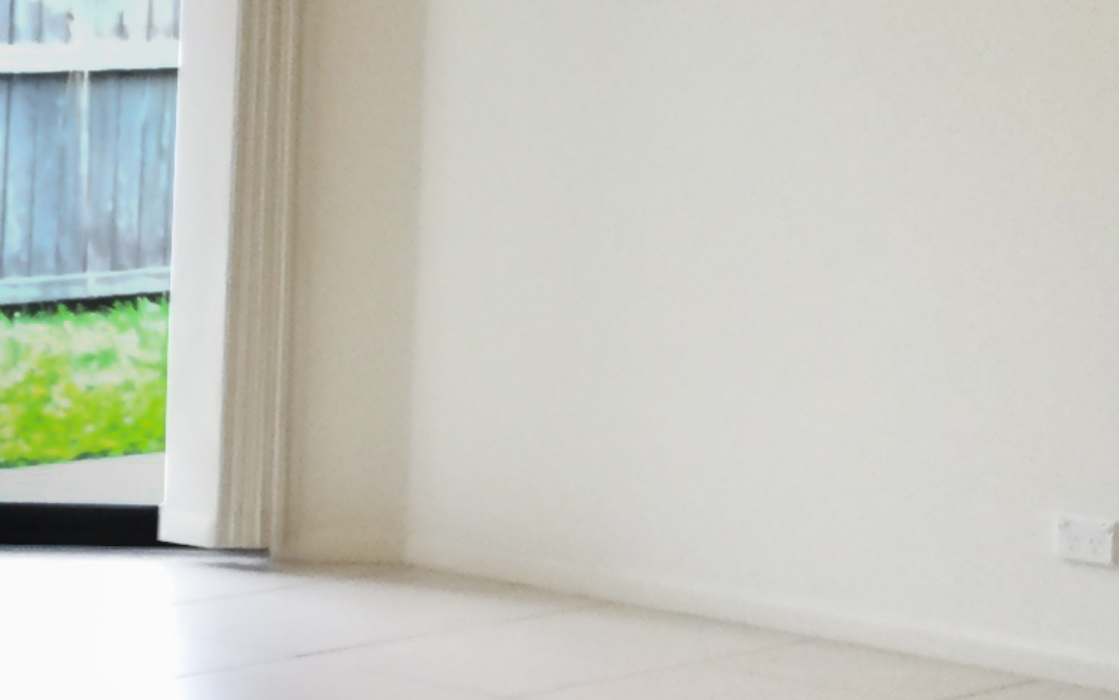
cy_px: 261
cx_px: 995
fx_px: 4362
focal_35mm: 143
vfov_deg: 9.2
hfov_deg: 14.5
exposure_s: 1/33
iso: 32
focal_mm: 3.3
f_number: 2.4
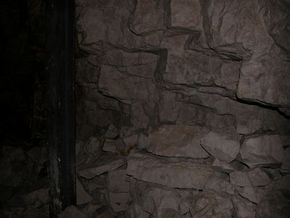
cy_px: 109
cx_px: 145
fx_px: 310
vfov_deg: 38.7
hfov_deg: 50.1
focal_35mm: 37
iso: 100
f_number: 2.8
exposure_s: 1/60
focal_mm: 9.5
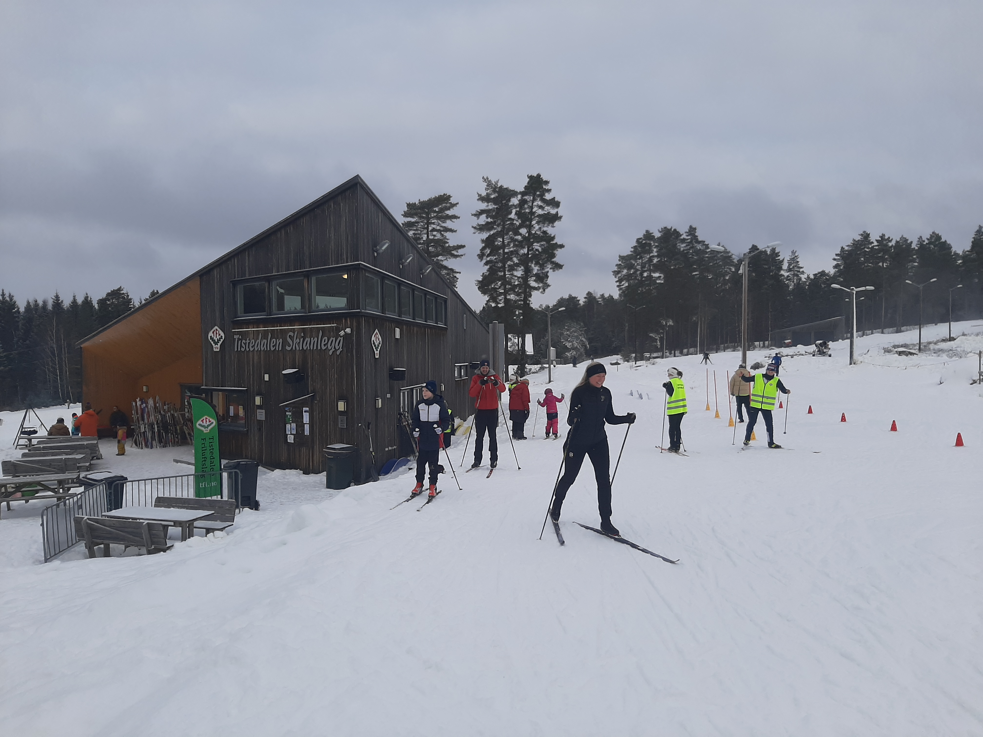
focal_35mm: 26
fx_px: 738
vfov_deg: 53.1
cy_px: 368
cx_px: 492
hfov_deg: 67.3
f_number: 1.7
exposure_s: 1/1214
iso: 40
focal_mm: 3.93
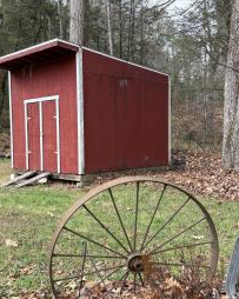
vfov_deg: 45.8
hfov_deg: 36.9
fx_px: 354
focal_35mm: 40
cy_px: 155
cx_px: 80
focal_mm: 5.96
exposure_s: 1/129
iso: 32
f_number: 1.6
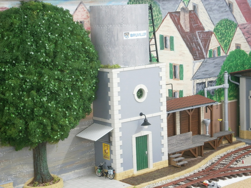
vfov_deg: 20.2
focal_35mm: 73
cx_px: 126
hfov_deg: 26.7
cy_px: 94
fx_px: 529
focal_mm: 13
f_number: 4.4
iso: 125
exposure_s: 1/2
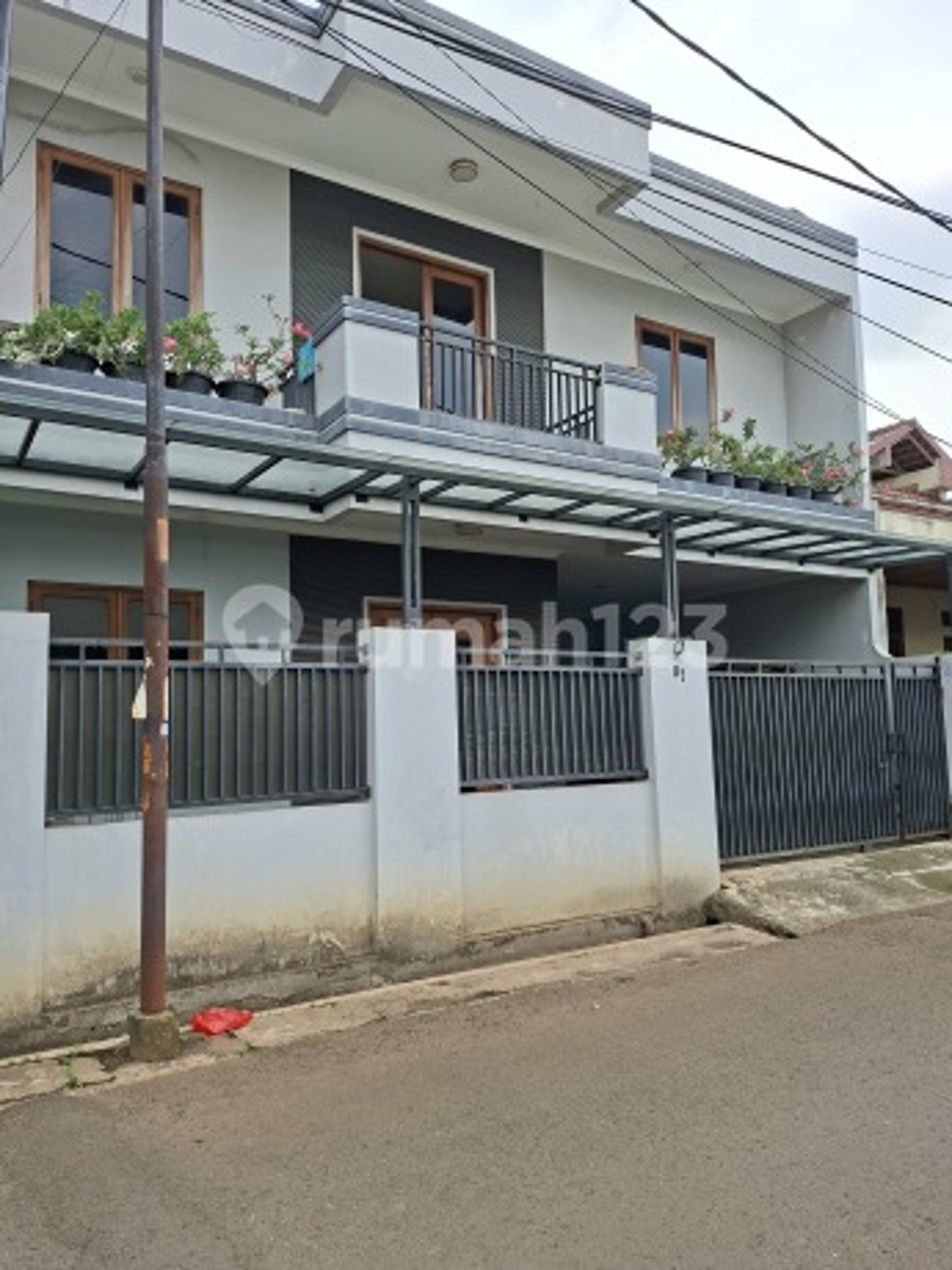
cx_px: 476
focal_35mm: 23
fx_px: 843
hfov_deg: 58.9
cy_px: 635
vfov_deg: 73.9
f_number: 1.8
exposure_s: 1/1299
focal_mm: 5.54
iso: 50
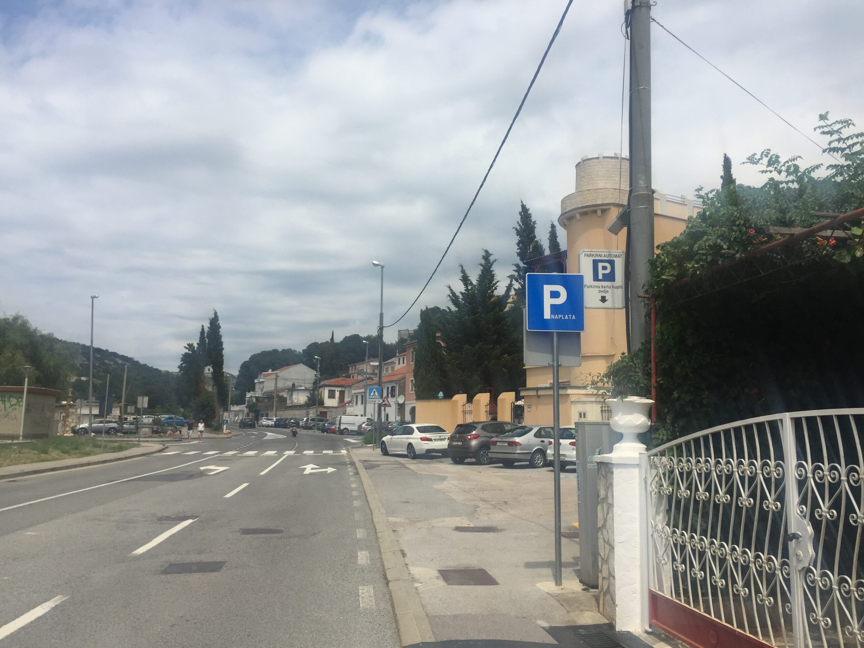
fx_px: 724
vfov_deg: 48.2
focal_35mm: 29
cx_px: 432
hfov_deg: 61.7
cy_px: 324
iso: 32
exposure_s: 1/3968
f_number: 2.2
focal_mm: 4.15
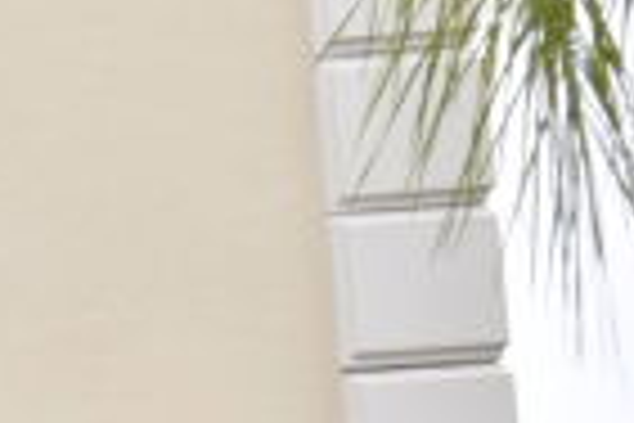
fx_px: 7431
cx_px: -1538
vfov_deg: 3.2
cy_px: 668
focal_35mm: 422
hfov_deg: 4.6
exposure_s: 1/500
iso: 250
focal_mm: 58
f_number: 4
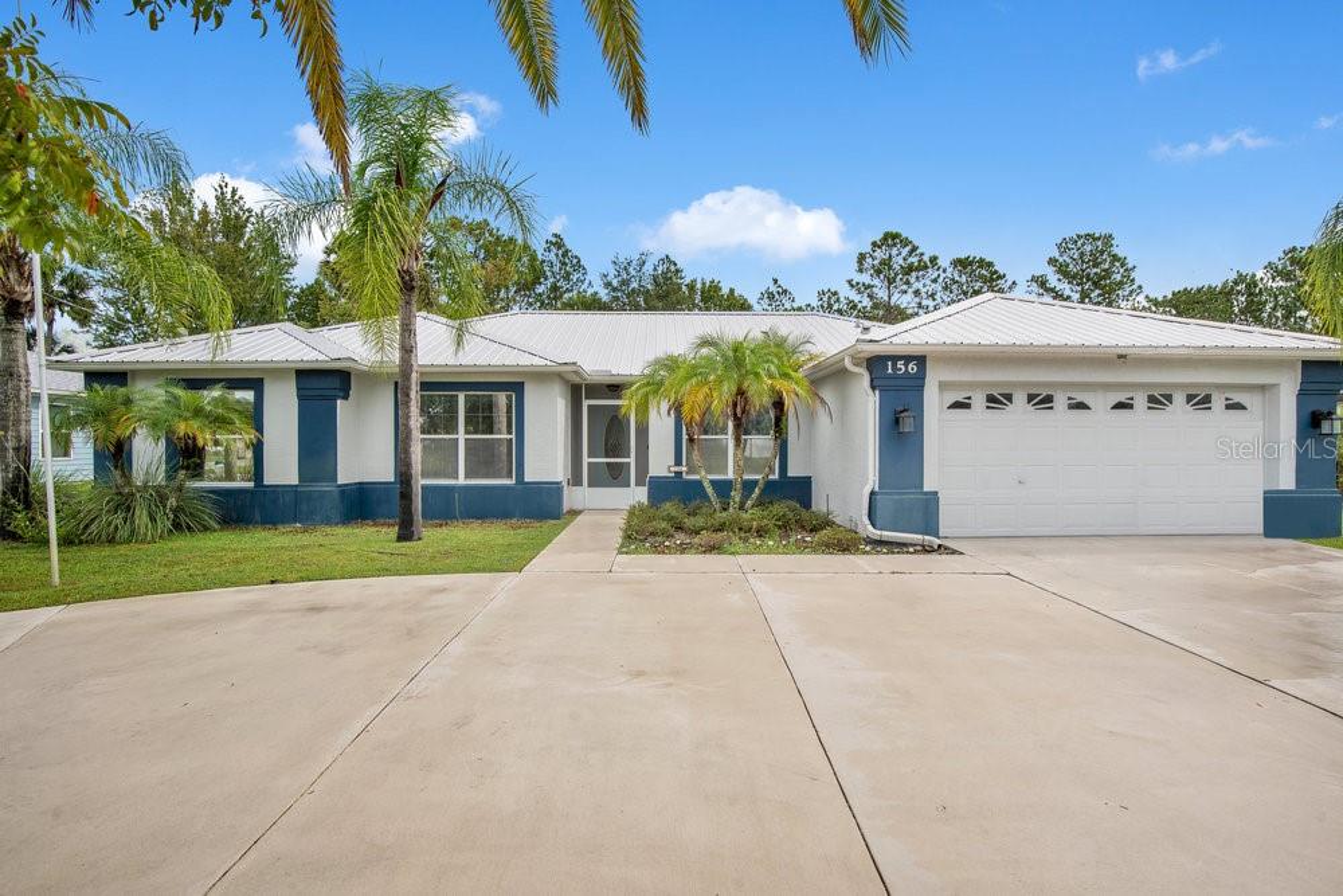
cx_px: 672
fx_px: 597
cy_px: 448
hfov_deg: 96.7
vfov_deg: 73.8
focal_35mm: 16
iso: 100
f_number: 9
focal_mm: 16
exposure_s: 1/125
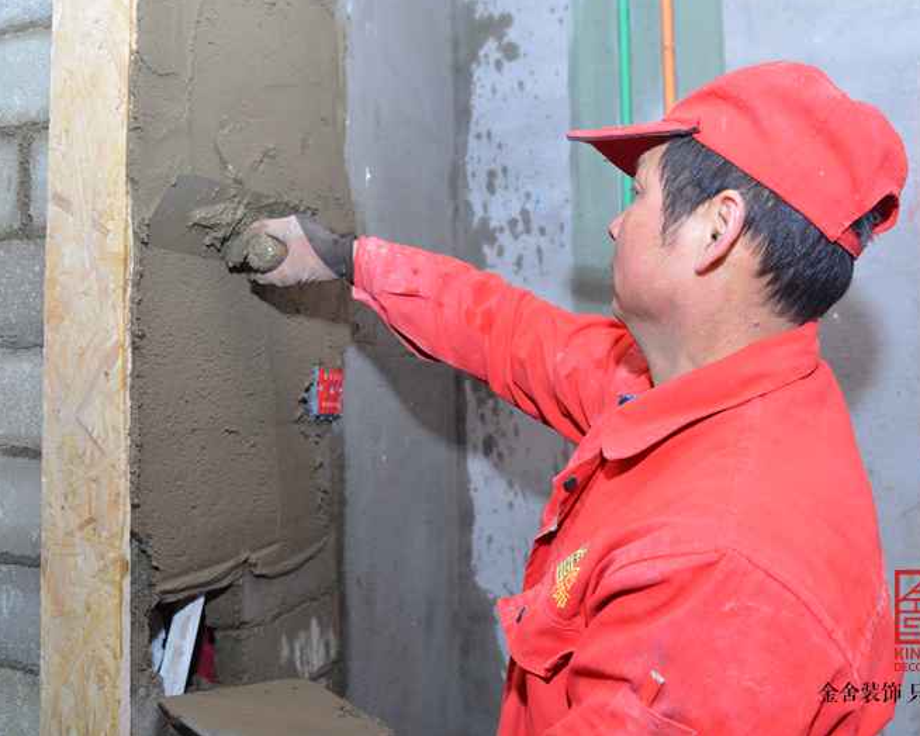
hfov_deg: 57.0
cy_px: 362
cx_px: 512
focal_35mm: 31
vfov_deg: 47.1
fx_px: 844
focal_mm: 27
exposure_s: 1/100
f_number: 4.5
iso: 320
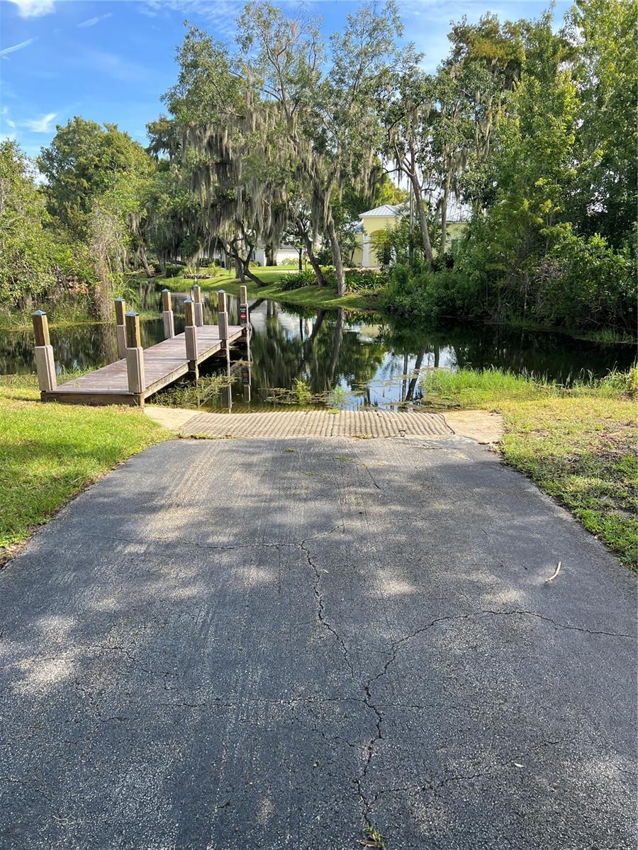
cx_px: 319
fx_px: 639
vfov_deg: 67.3
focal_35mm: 26
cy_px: 425
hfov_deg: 53.1
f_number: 1.5
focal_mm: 5.7
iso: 50
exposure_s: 1/873
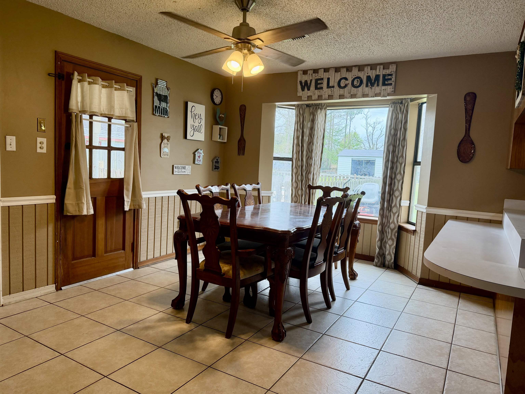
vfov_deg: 56.8
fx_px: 364
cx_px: 262
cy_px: 197
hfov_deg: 71.6
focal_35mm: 24
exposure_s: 1/224
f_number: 1.78
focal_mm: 6.76
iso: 160
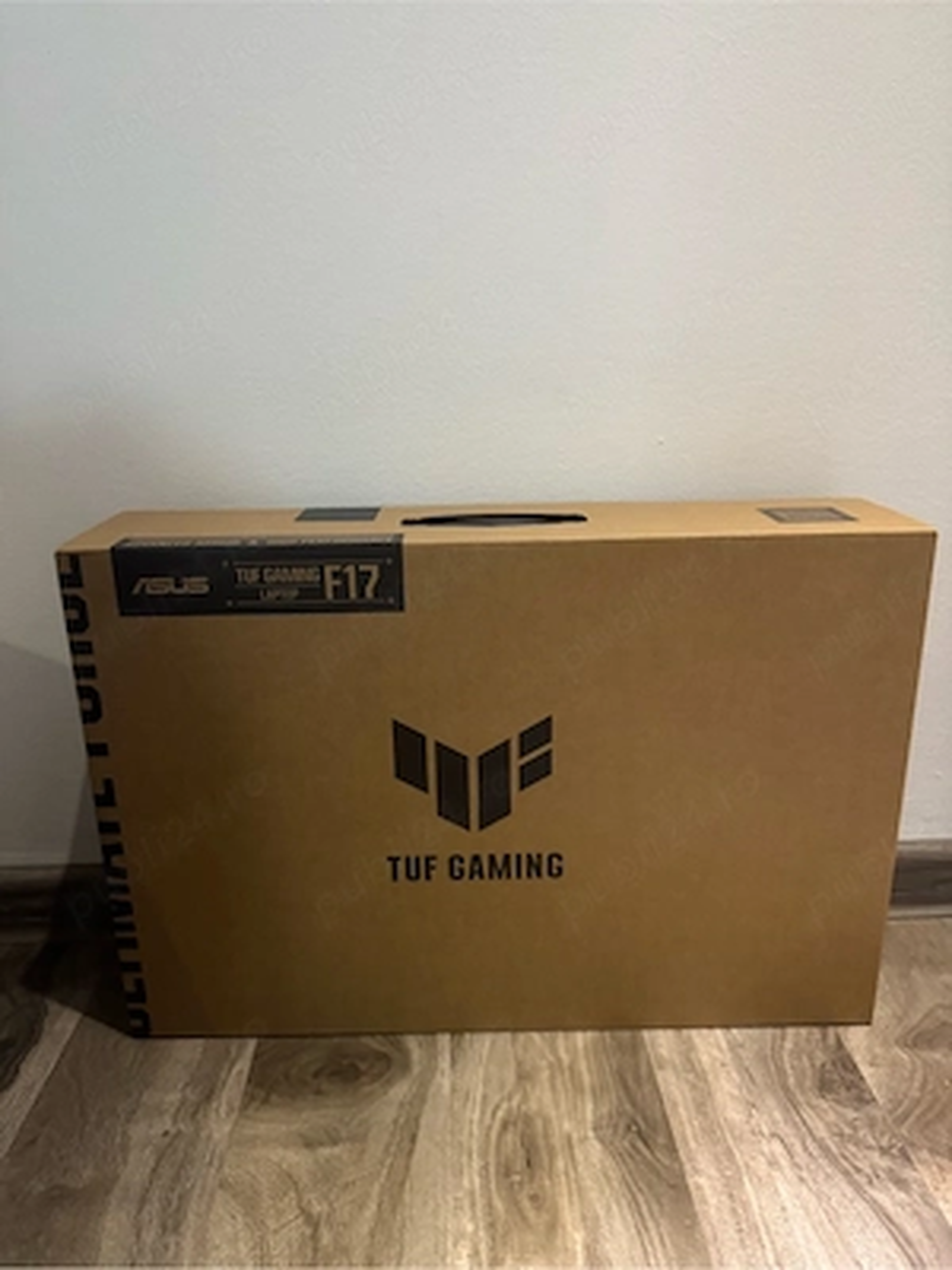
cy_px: 635
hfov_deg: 56.8
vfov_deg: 71.6
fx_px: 880
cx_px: 476
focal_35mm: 24
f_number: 1.78
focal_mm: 6.76
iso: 800
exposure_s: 1/57
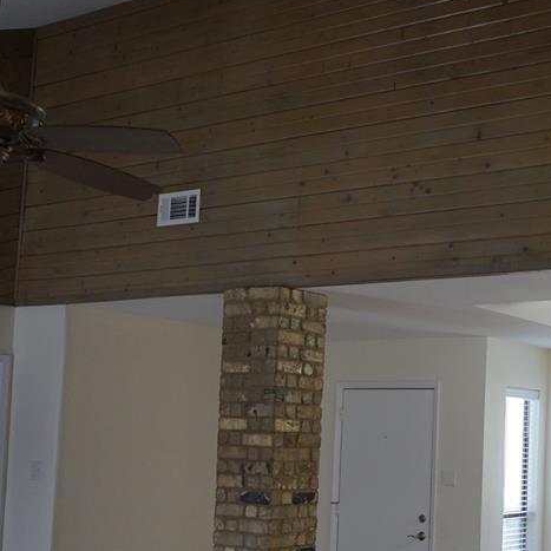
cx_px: 453
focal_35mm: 54
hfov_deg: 30.7
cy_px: 370
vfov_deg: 31.4
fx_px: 972
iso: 1600
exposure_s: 1/160
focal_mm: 29
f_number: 4
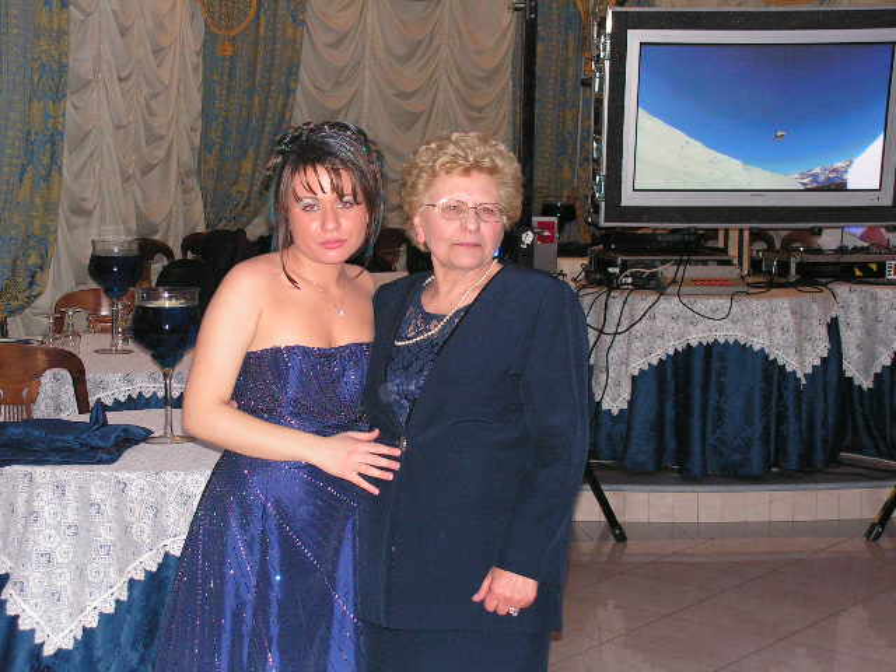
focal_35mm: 66
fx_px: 1708
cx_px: 448
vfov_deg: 22.3
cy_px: 336
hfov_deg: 29.4
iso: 200
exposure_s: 1/80
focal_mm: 11
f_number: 3.3
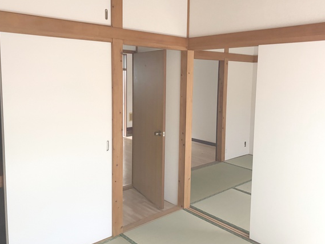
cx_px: 174
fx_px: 301
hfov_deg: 56.7
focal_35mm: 32
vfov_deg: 44.1
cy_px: 108
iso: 640
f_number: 1.6
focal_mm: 5.96
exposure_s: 1/33
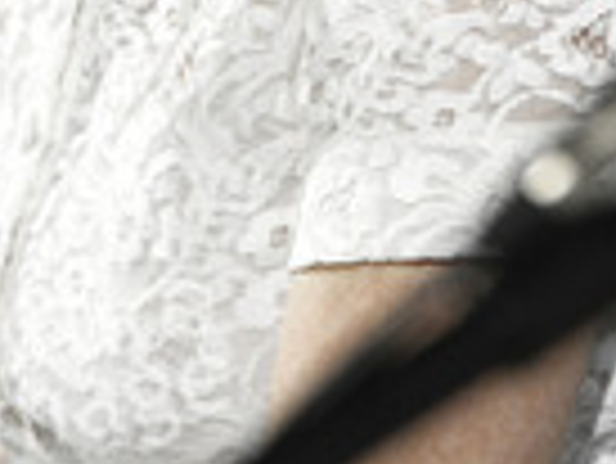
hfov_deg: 3.5
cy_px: -288
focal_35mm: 560
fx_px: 9974
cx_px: 130
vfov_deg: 2.7
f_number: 5
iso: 2500
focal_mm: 200
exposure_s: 1/250
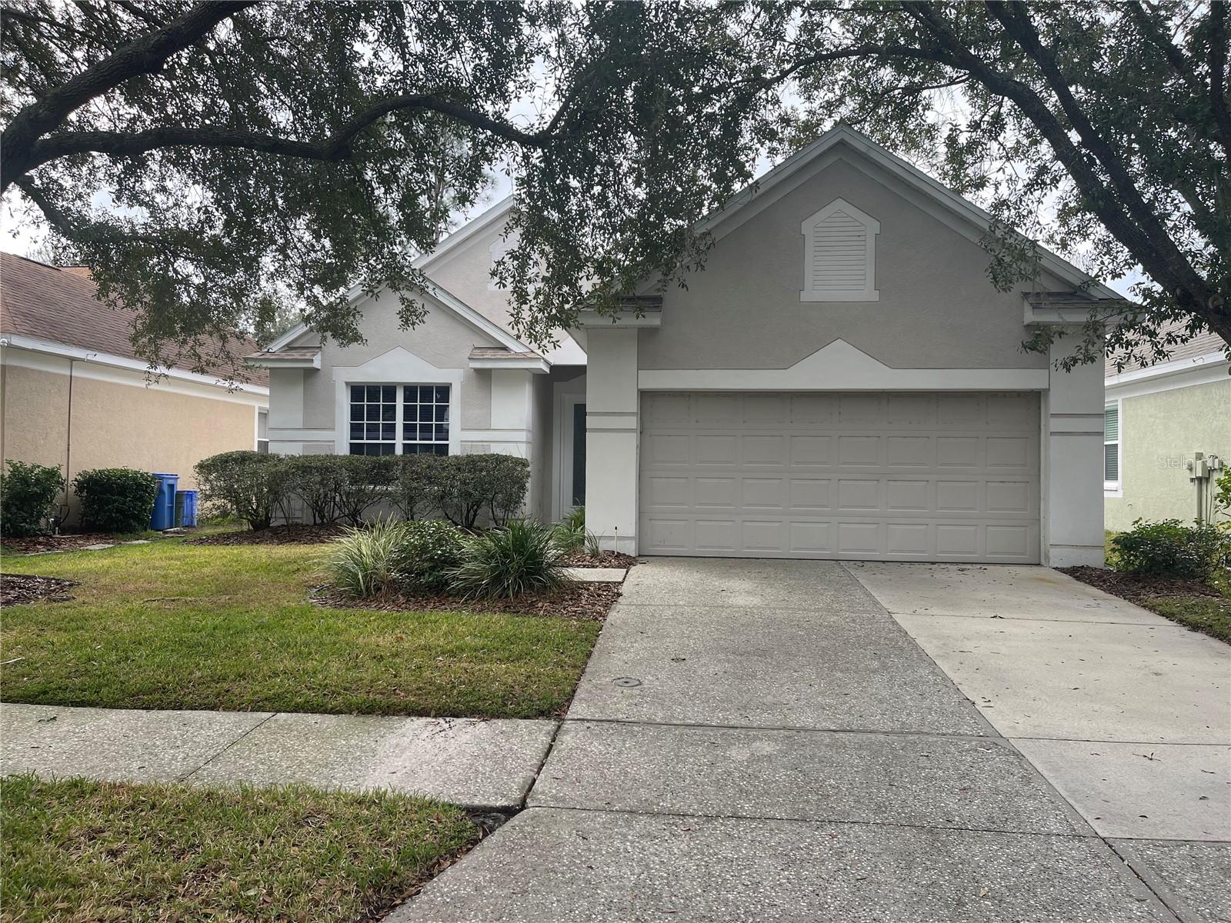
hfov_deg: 69.4
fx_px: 889
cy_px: 462
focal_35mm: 25
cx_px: 616
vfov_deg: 54.9
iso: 32
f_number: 1.6
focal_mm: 5.1
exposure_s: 1/410
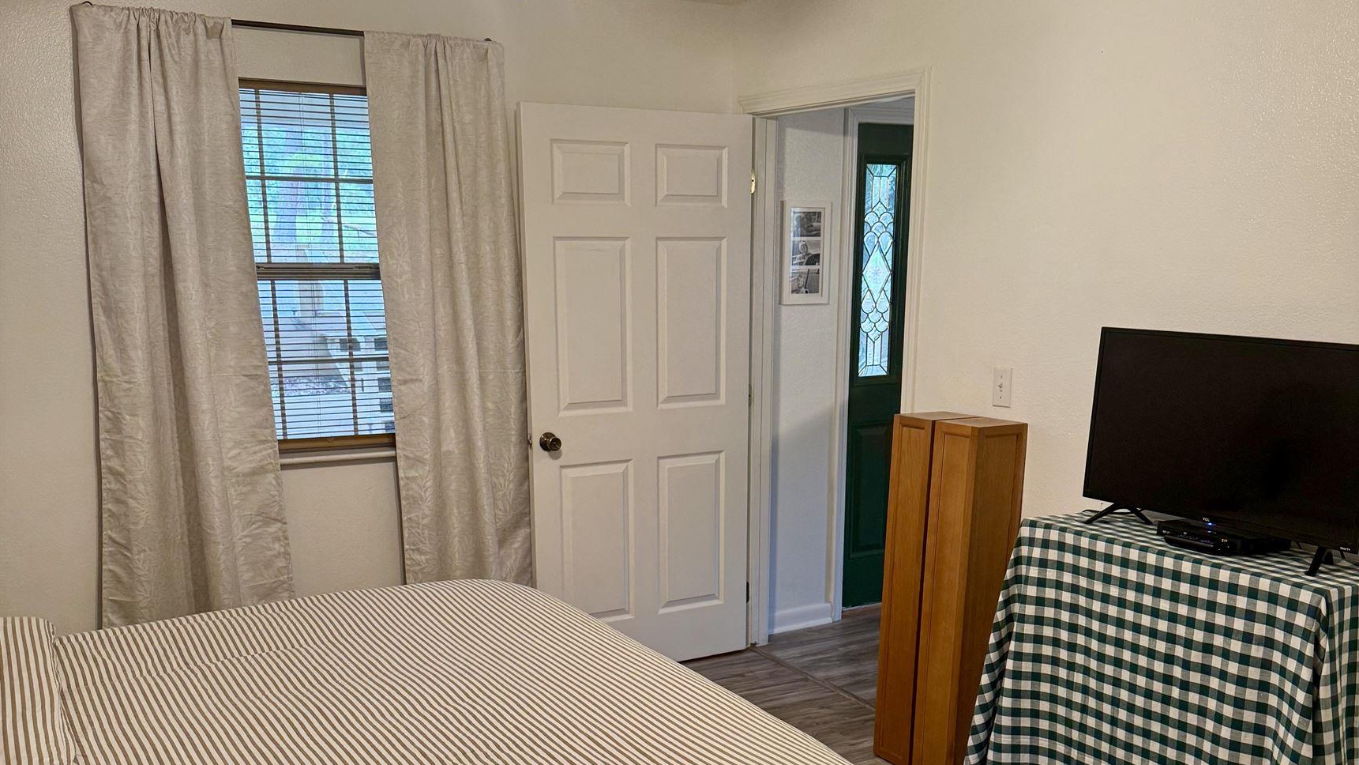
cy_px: 541
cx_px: 680
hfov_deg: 56.6
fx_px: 1261
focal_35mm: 35
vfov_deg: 33.3
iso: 160
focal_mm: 6.76
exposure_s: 1/60
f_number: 1.78
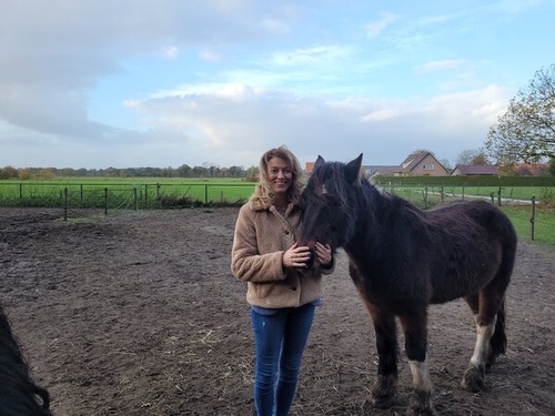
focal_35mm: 26
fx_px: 417
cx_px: 278
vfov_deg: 53.1
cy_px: 208
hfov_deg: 67.3
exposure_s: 1/350
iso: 40
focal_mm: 5.4
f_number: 1.8
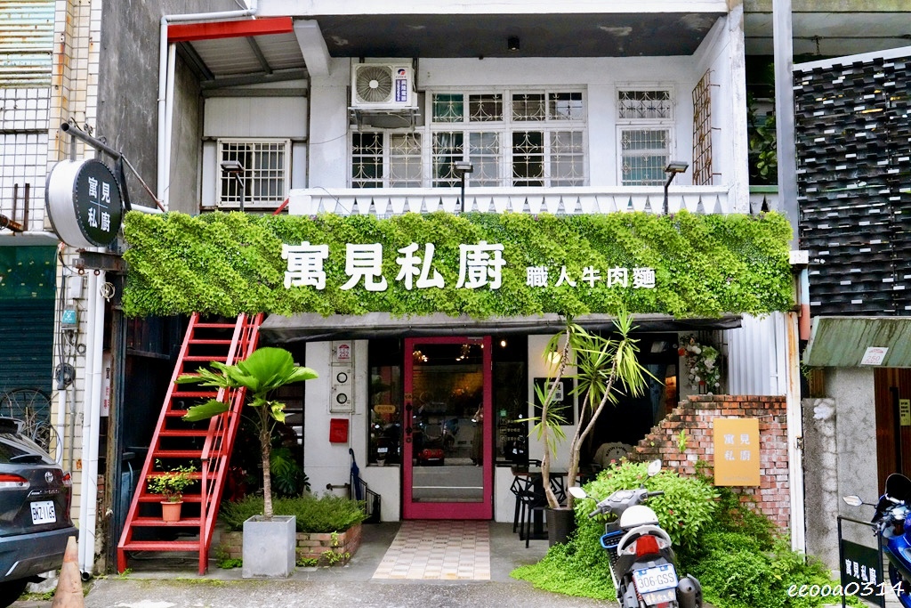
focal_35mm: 37
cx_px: 456
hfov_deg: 51.9
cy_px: 304
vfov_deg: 36.0
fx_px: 936
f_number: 9
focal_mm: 37
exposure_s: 1/2500
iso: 6400
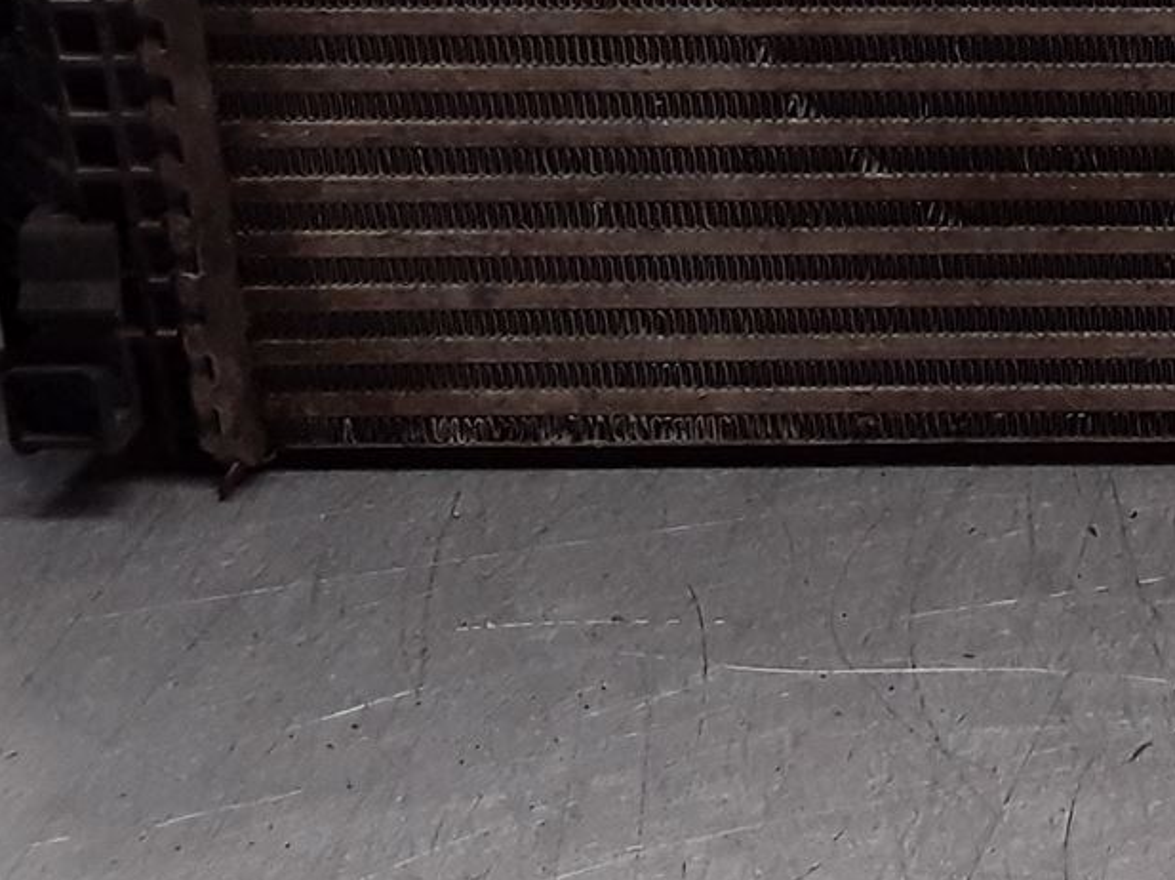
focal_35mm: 93
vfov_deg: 15.5
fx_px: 3155
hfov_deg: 19.6
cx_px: 1489
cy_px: -27
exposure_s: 1/151
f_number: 1.9
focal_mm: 2.91
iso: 100
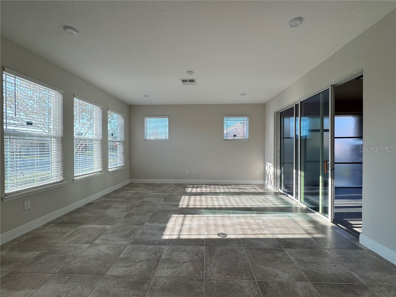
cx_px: 198
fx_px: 160
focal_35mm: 14
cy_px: 148
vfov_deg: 85.7
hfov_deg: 102.1
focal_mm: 2.22
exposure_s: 1/214
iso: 40
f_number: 2.2
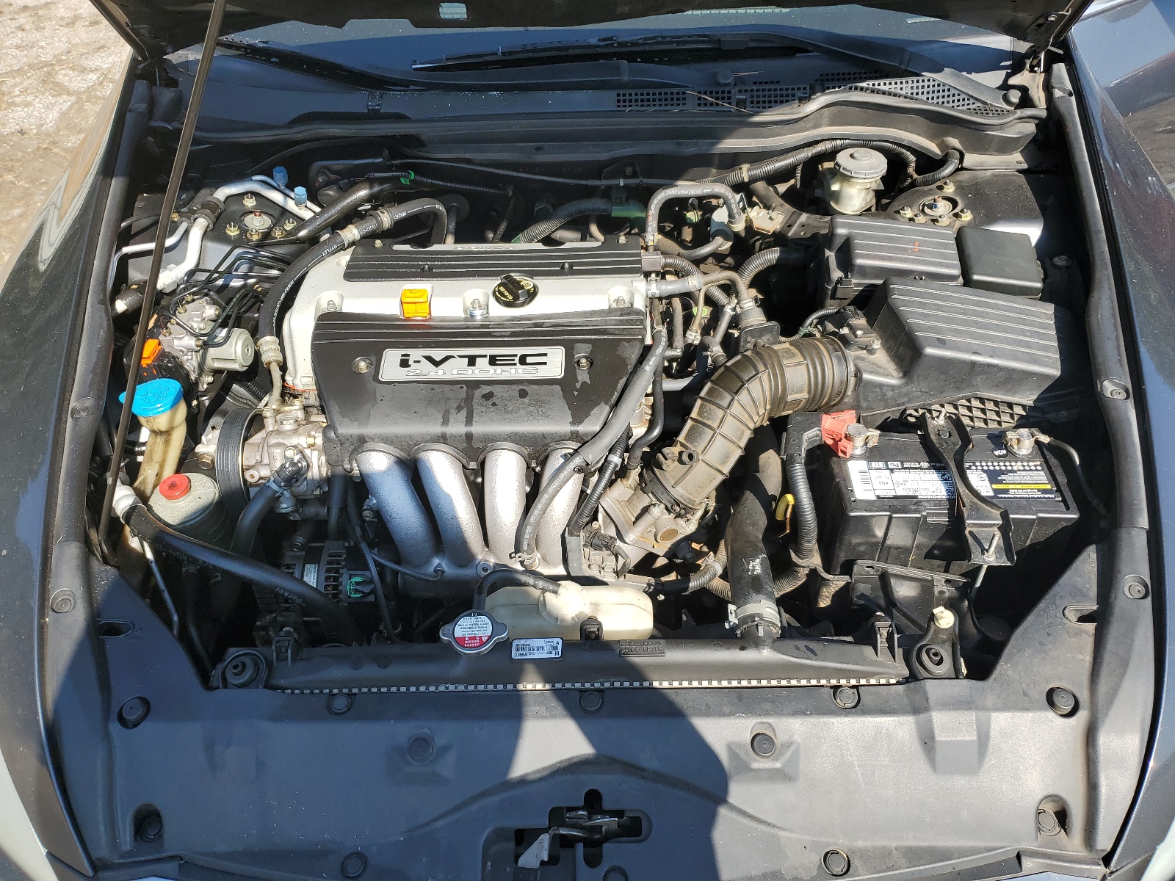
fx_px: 883
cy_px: 440
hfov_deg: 67.3
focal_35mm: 26
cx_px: 588
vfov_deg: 53.1
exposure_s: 1/1250
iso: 50
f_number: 1.5
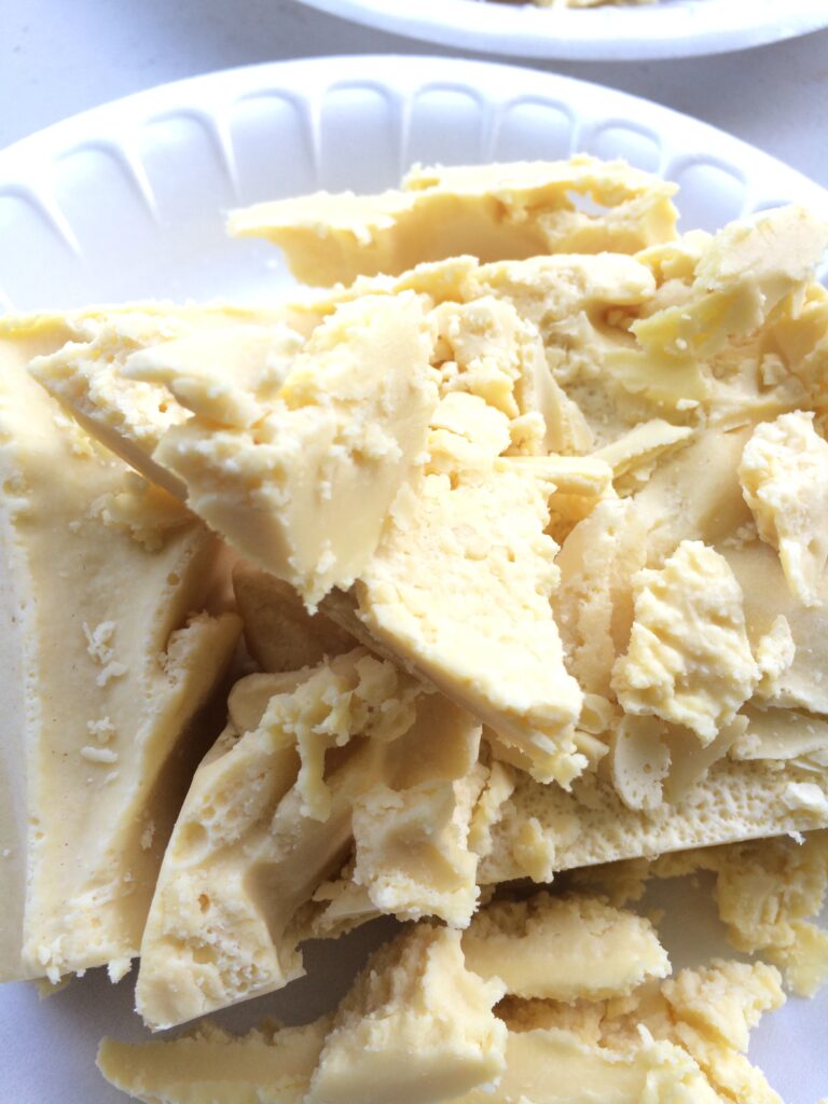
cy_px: 552
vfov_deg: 60.0
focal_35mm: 30
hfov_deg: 46.8
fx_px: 957
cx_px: 414
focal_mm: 4.12
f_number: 2.2
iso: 50
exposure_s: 1/120
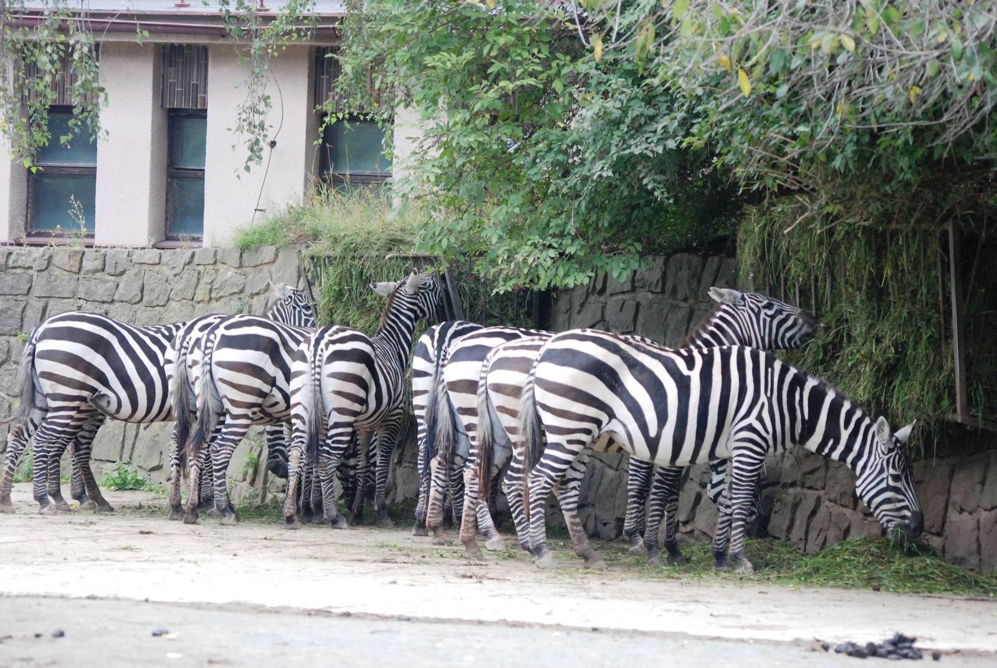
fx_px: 4991
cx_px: 498
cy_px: 334
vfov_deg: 7.7
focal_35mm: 180
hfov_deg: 11.4
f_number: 5
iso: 1000
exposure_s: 1/400
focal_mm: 120
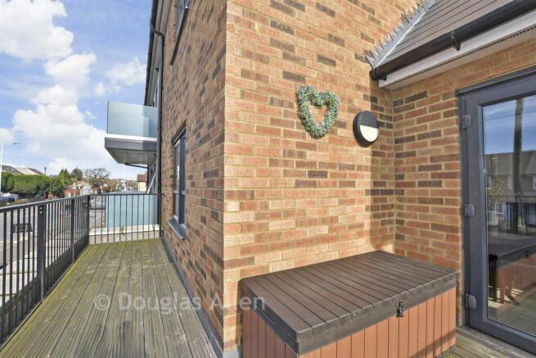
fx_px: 223
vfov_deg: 77.4
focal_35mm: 15
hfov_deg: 100.4
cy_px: 179
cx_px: 268
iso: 125
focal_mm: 10
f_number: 8
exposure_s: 1/125
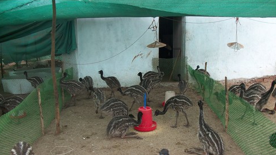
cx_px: 137
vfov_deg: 32.5
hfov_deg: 55.3
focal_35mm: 36
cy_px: 104
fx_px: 263
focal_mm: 5.7
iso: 80
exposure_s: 1/100
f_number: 2.9
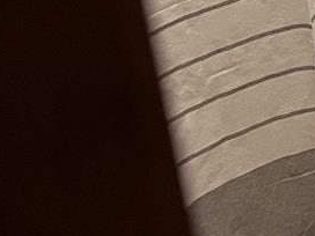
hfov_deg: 10.0
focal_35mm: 153
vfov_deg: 8.7
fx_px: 1392
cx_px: 914
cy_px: -351
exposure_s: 1/60
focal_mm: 5.7
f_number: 1.5
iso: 125
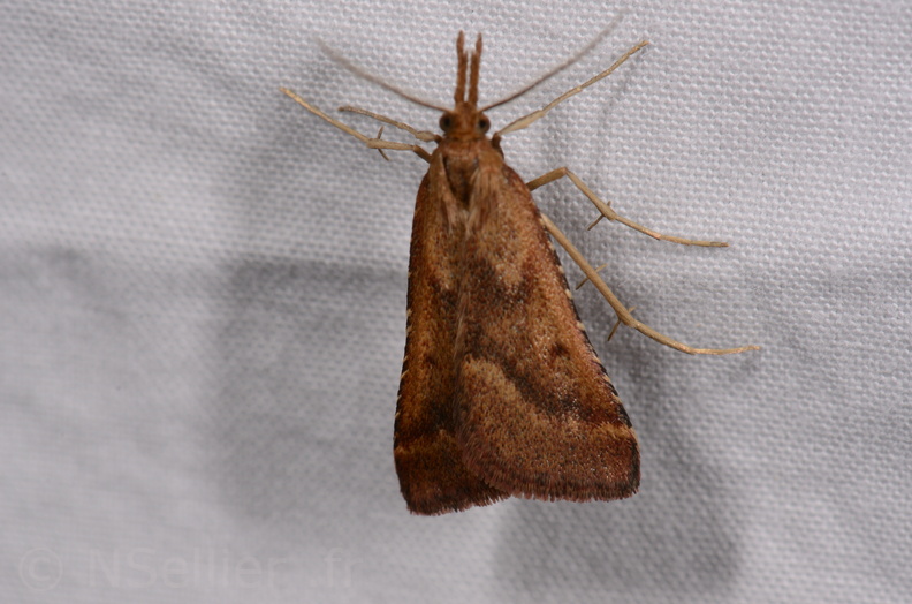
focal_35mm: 128
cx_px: 456
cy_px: 302
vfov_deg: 10.7
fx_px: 3222
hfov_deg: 16.1
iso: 100
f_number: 25
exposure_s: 1/60
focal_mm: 85
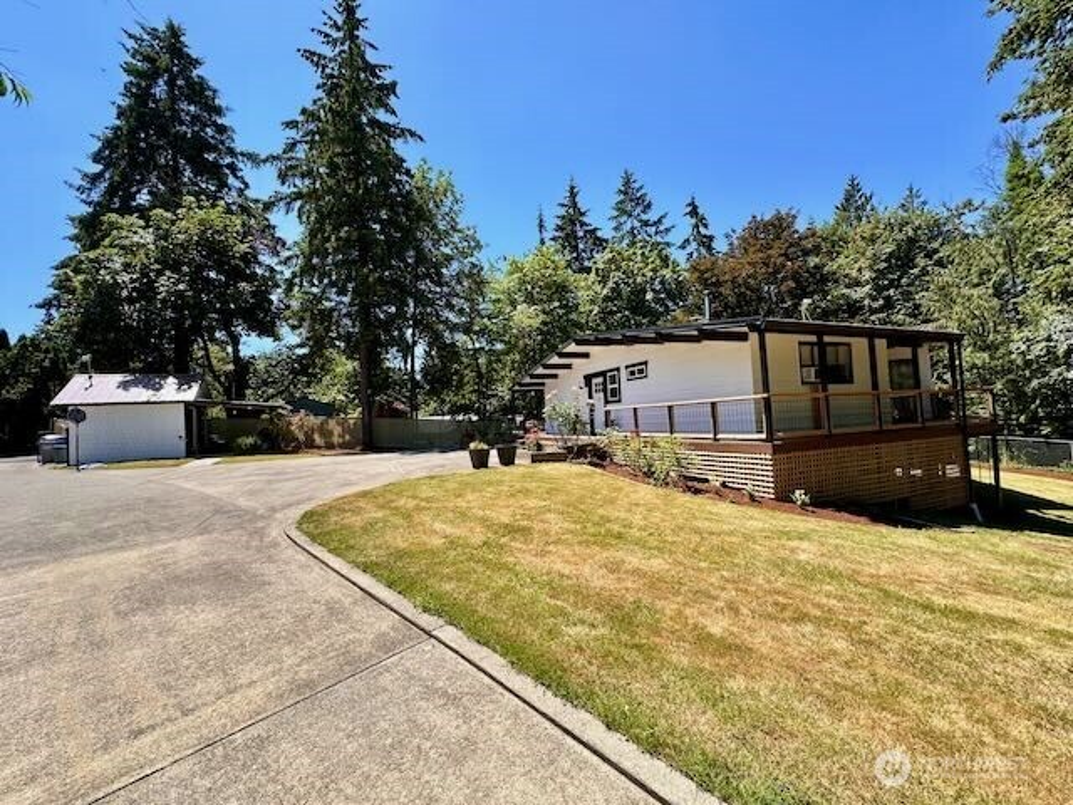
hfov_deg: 102.1
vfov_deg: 85.7
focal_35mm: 14
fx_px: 434
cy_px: 402
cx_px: 536
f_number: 2.2
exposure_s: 1/917
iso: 40
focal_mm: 2.22
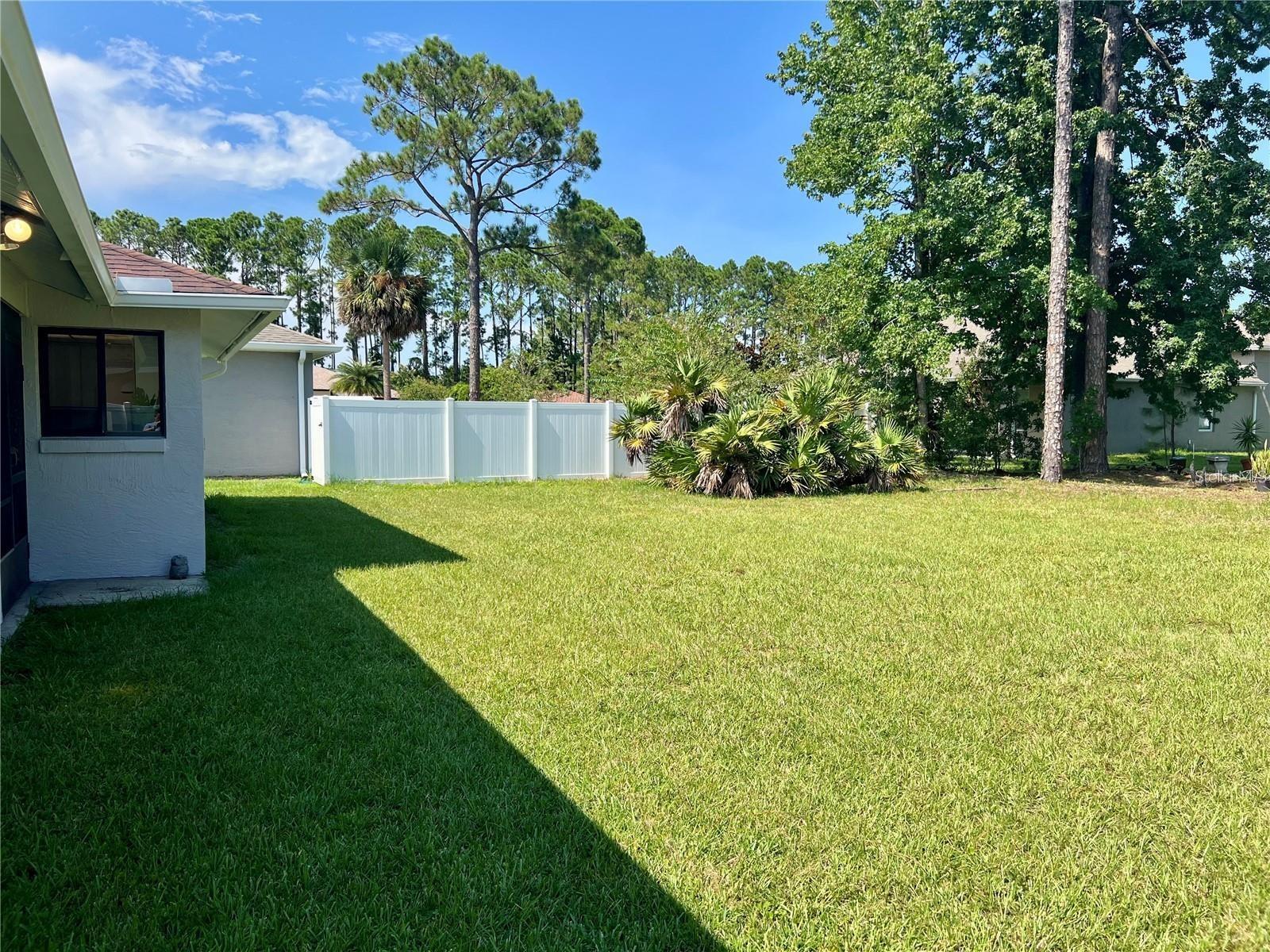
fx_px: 954
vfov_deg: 53.1
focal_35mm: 26
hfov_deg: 67.3
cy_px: 476
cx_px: 635
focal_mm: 5.7
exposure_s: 1/2404
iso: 50
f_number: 1.5
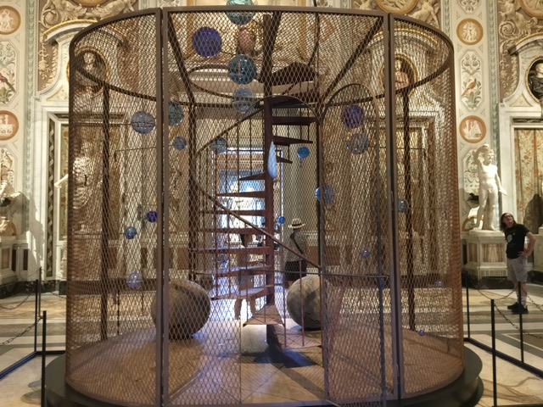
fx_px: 455
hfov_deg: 61.7
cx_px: 272
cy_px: 204
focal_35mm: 29
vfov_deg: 48.2
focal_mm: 4.15
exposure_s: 1/17
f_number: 2.2
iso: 200
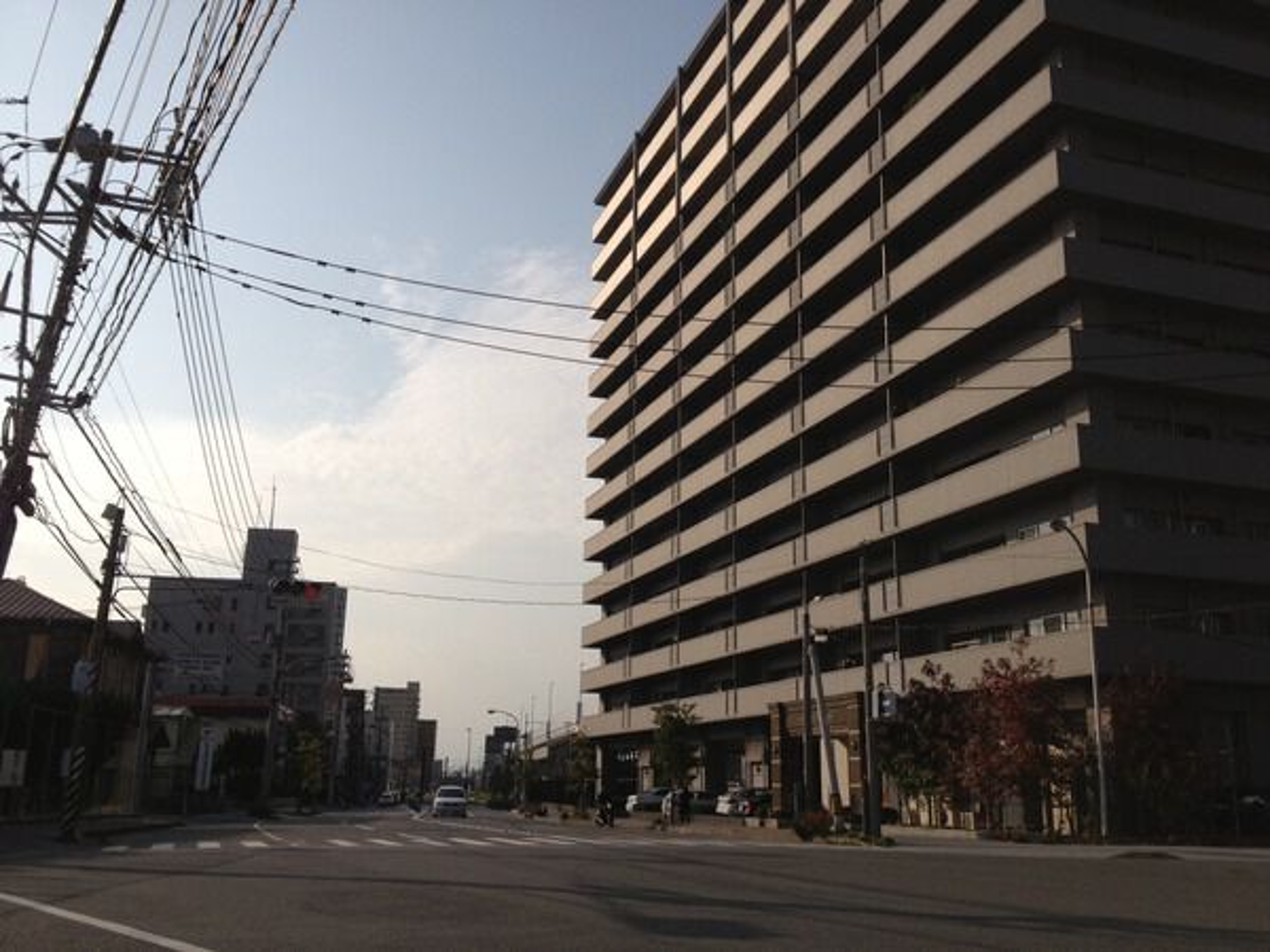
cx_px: 635
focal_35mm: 35
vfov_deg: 40.7
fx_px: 1284
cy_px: 476
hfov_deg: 52.6
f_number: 2.4
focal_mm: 4.28
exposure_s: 1/4255
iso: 50
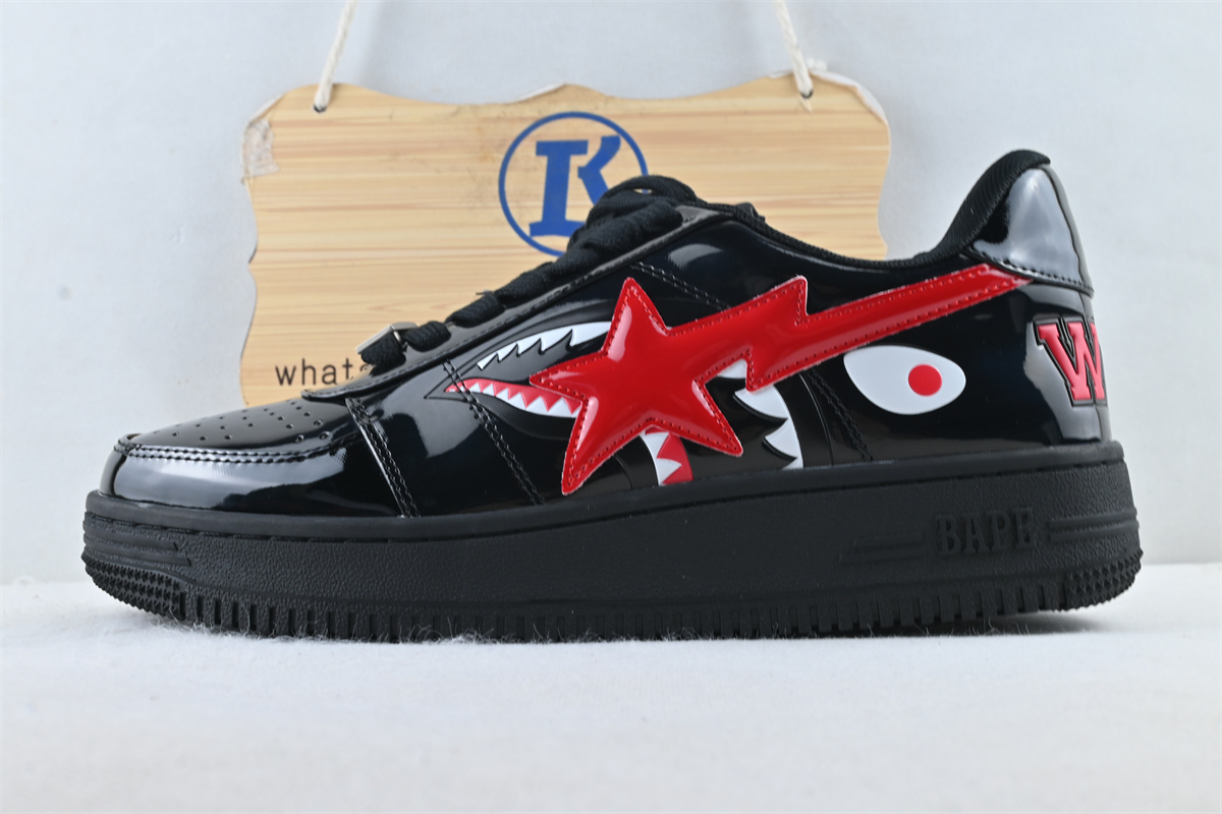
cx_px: 611
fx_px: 1400
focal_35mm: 41
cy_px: 407
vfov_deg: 32.4
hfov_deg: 47.2
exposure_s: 1/10
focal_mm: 27.5
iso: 100
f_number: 10
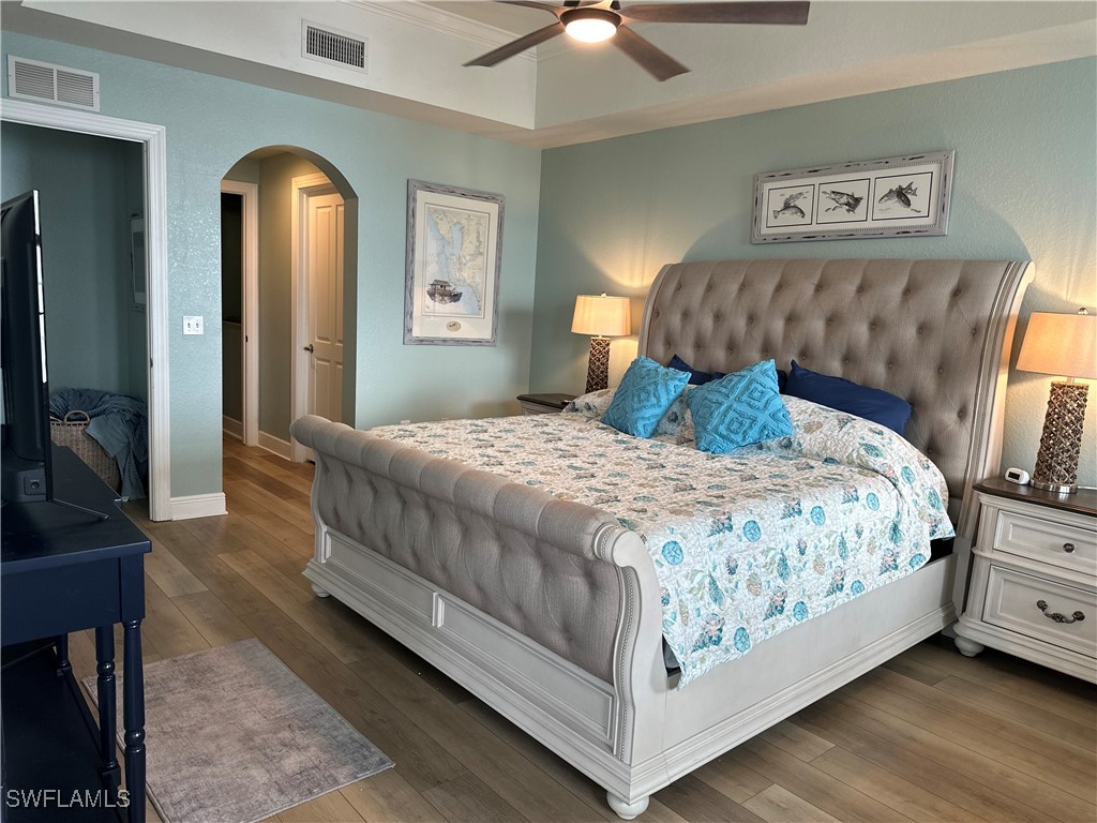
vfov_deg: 56.8
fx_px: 761
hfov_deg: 71.6
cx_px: 548
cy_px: 412
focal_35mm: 24
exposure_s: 1/120
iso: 160
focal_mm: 6.86
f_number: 1.78
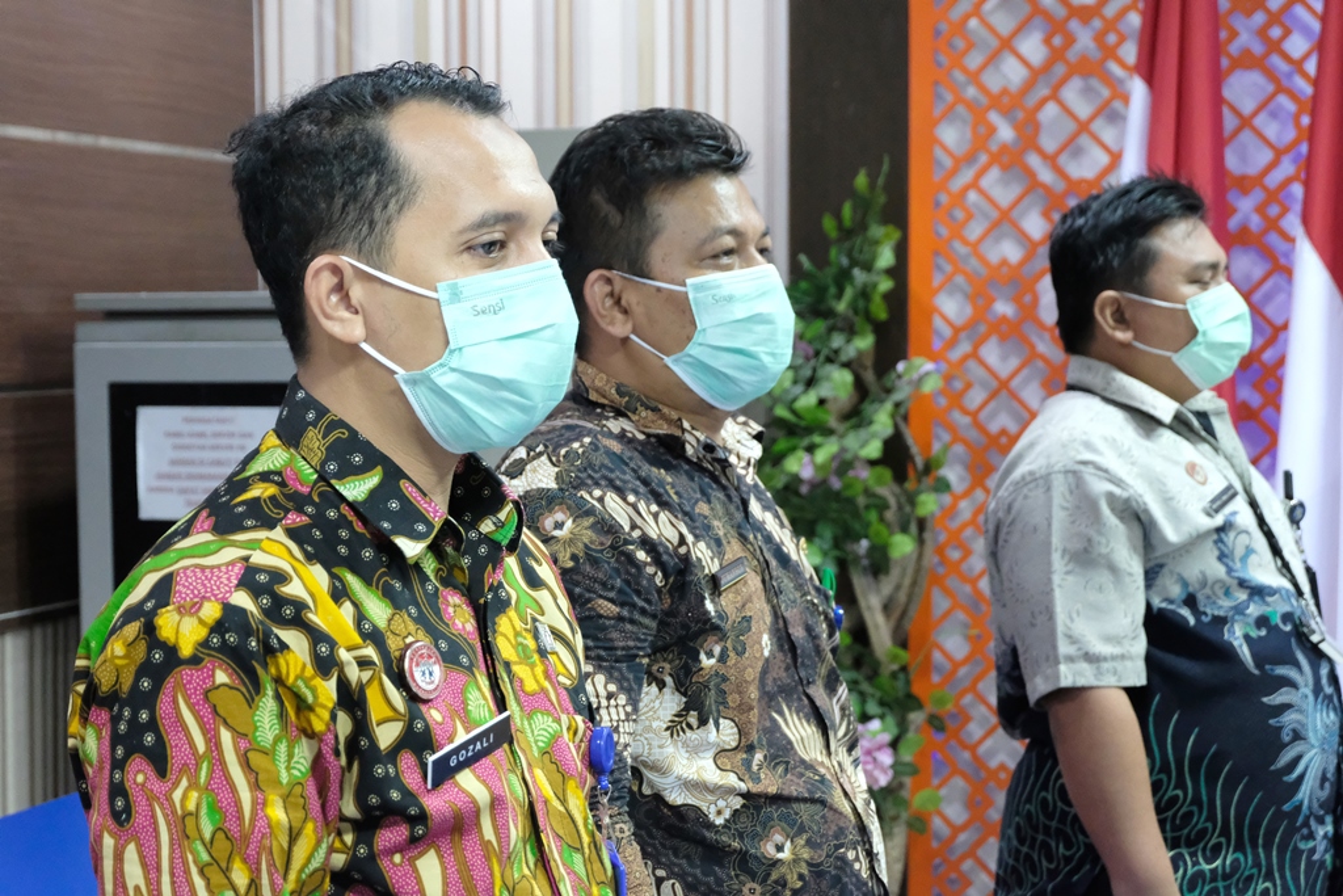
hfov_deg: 29.7
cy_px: 448
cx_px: 672
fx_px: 2537
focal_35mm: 68
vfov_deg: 20.0
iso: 6400
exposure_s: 1/26
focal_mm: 45.2
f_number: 5.6
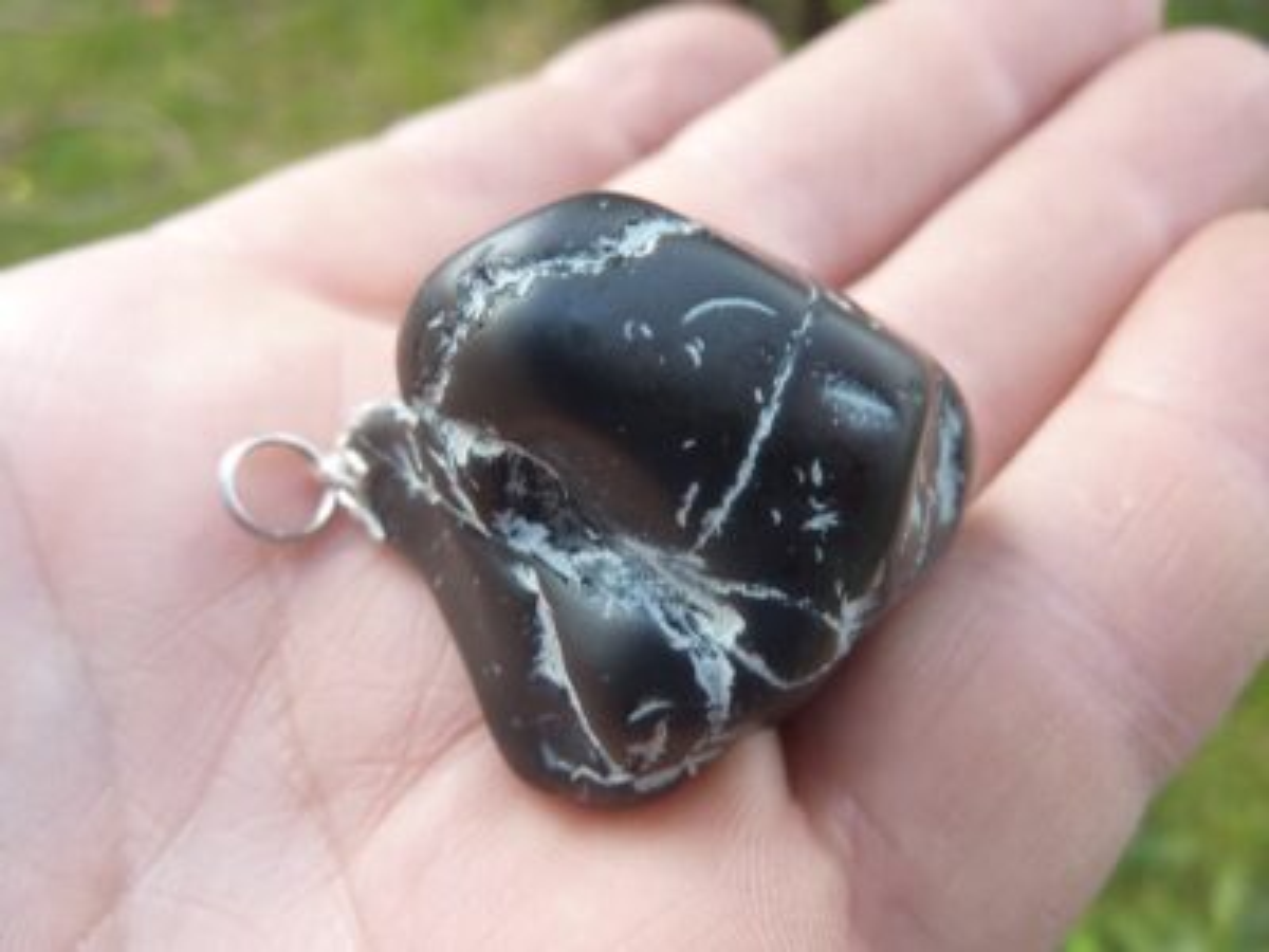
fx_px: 916
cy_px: 476
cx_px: 634
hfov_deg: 69.4
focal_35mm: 25
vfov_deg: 54.9
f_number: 3.3
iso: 125
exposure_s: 1/50
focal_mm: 4.1
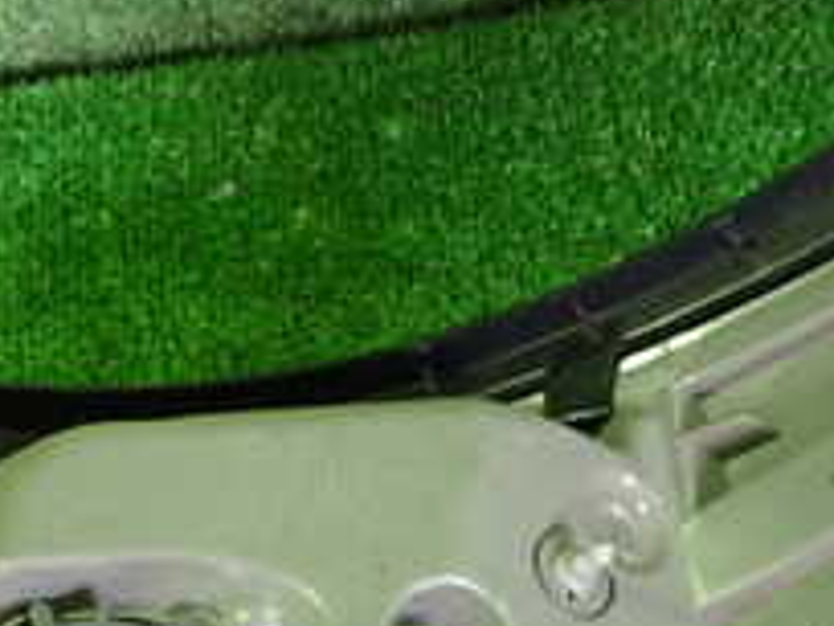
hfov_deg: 18.5
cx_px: 298
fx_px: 2554
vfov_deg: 13.7
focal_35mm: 106
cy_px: 691
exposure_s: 1/25
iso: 800
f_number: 2.5
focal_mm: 6.37
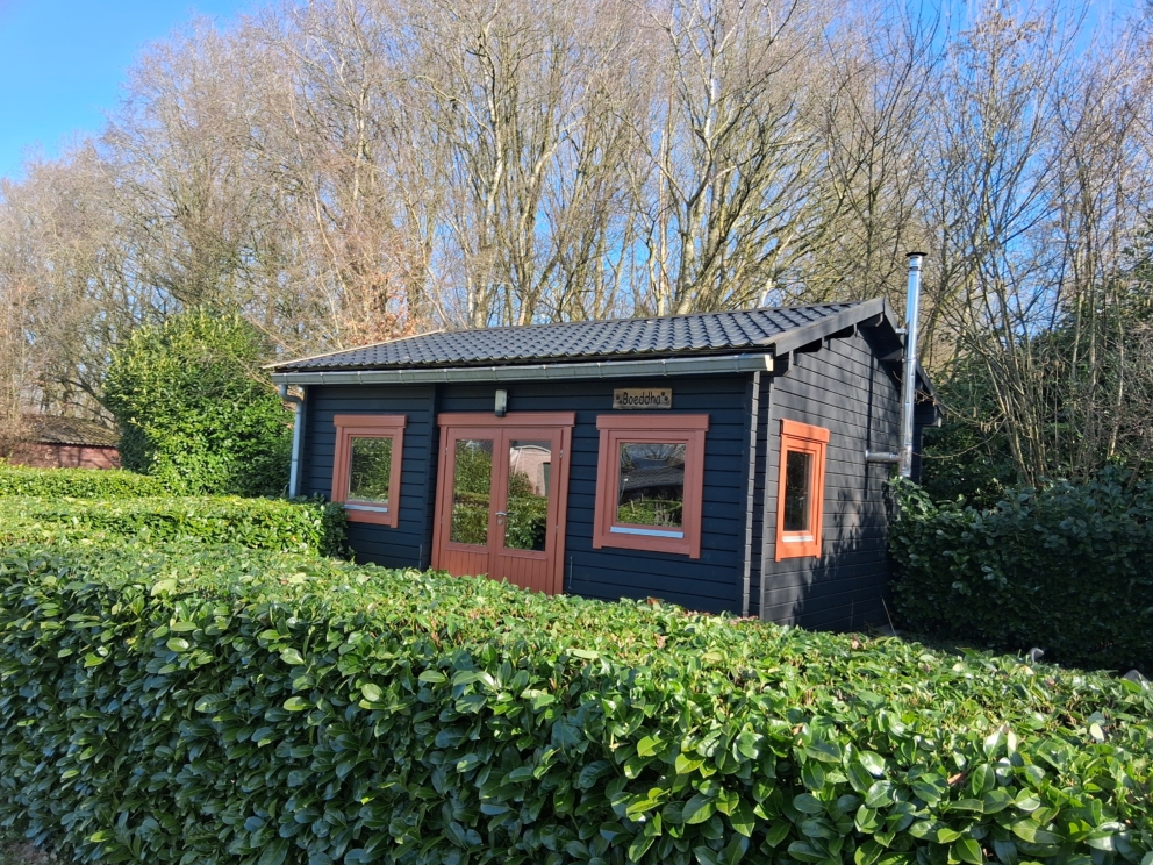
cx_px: 563
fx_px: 899
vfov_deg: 51.4
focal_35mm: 27
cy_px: 428
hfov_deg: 65.3
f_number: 1.8
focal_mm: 3.98
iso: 25
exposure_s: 1/241
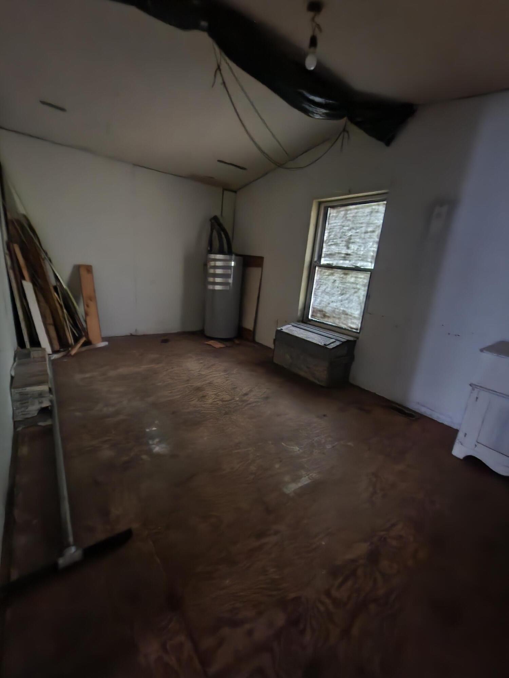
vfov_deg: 106.2
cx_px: 254
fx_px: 255
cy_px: 339
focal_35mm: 13
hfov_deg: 89.9
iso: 800
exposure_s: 1/4
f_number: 2.2
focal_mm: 2.2
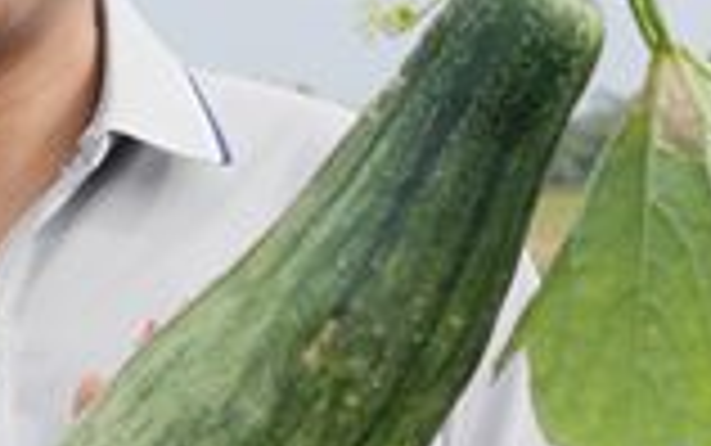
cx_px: -567
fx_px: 2404
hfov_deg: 14.7
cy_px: 182
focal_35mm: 124
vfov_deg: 10.6
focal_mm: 24
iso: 160
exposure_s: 1/1000
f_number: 5.6
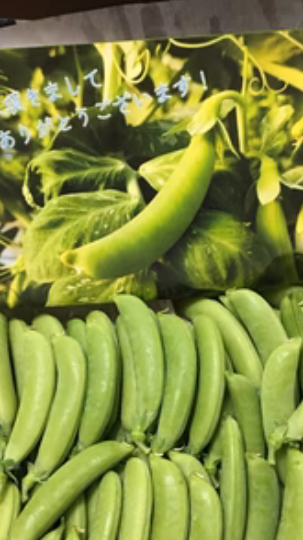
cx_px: 171
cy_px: 338
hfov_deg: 27.6
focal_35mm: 43
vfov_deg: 47.0
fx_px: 615
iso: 100
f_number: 2.2
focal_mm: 4.15
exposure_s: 1/15
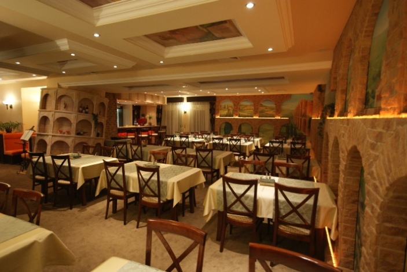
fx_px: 204
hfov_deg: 90.0
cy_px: 136
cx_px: 204
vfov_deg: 67.4
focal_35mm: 18
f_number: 4.5
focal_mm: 12
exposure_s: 1/5
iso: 400
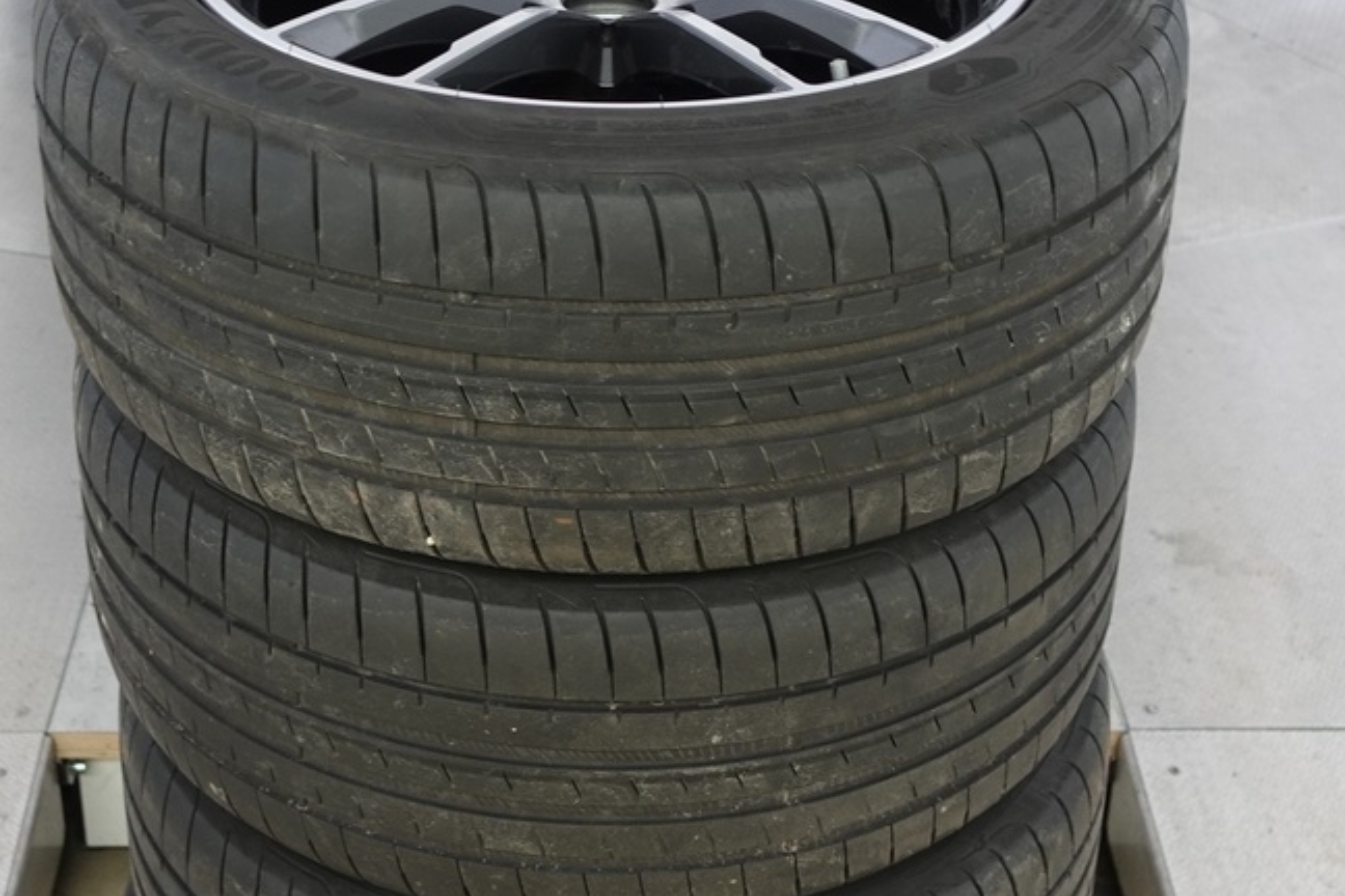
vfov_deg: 22.1
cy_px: 77
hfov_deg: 33.3
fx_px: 2241
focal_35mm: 60
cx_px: 569
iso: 200
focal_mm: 9.4
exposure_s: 1/30
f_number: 1.8
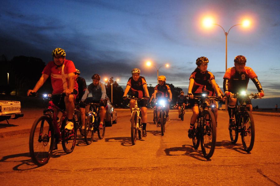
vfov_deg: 38.3
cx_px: 140
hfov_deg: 55.2
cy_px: 93
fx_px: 268
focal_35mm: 34
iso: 2500
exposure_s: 1/80
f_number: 2.8
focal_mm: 23
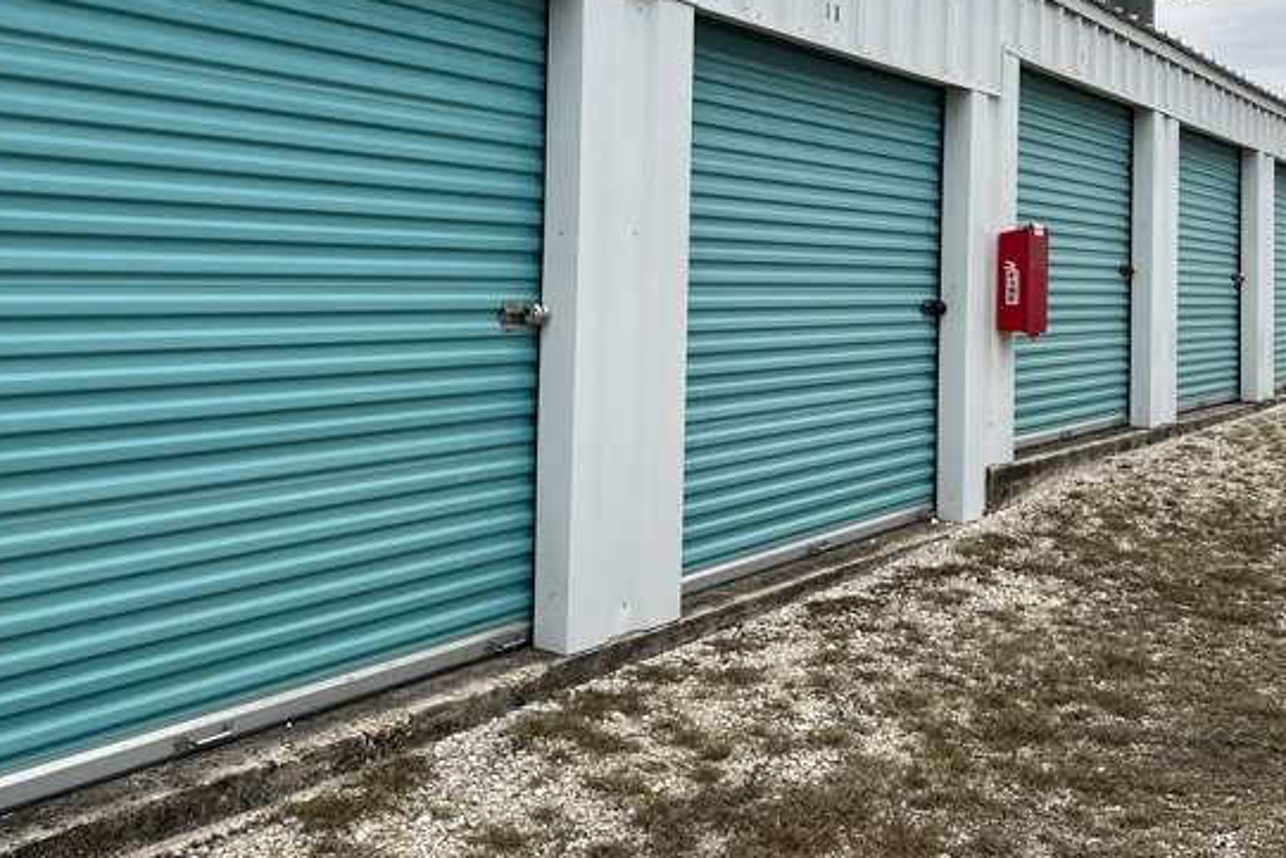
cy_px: 245
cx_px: 696
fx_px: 1429
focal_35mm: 40
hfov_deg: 48.4
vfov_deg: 32.9
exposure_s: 1/572
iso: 50
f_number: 1.5
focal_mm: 5.7
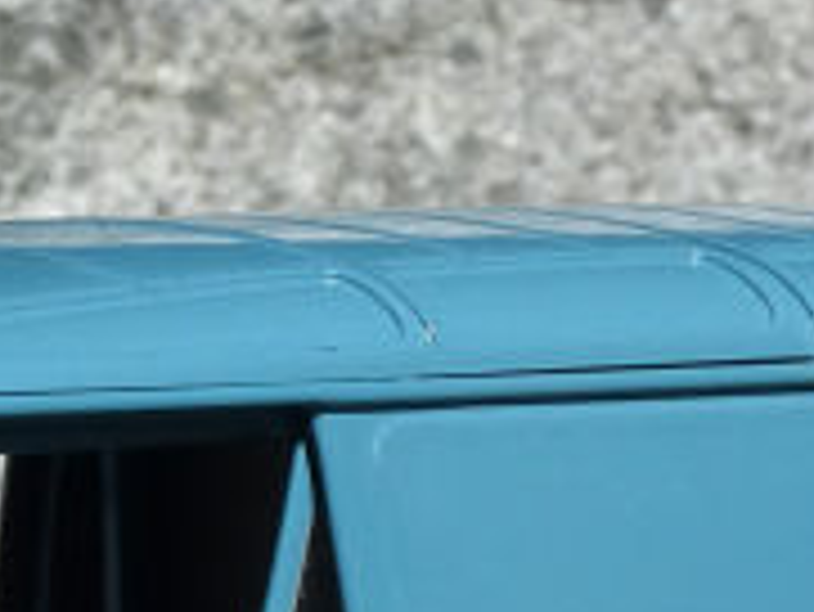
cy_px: 940
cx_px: 265
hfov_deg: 7.0
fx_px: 6659
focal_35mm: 283
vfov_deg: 5.2
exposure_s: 1/250
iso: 80
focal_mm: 10.95
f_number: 7.1
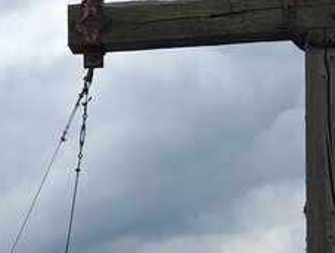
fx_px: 1483
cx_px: -207
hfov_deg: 12.1
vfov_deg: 9.5
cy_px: 343
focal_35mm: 153
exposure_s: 1/2404
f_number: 2.2
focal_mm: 4.15
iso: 25
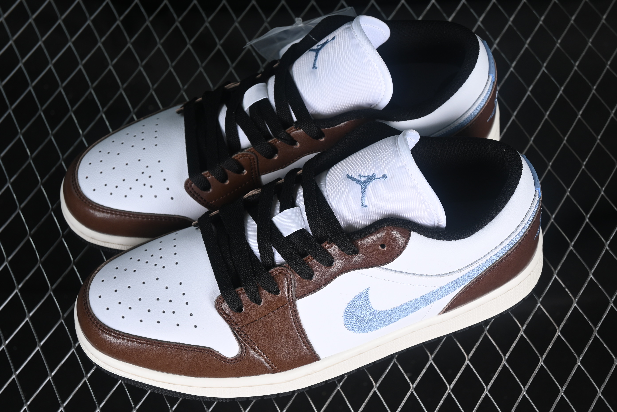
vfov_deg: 18.2
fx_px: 1285
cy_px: 206
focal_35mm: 75
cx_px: 308
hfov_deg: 27.0
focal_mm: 50
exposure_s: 1/60
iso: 160
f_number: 7.1
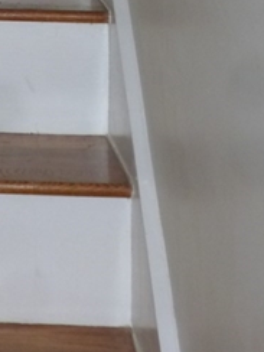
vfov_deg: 16.9
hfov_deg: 13.4
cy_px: -193
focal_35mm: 104
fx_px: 1058
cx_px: -141
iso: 200
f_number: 3.6
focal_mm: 5.9
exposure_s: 1/60
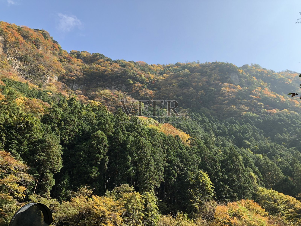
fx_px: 252
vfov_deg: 48.2
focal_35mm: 29
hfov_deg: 61.7
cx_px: 150
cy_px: 113
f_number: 1.8
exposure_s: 1/676
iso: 20
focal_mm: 3.99
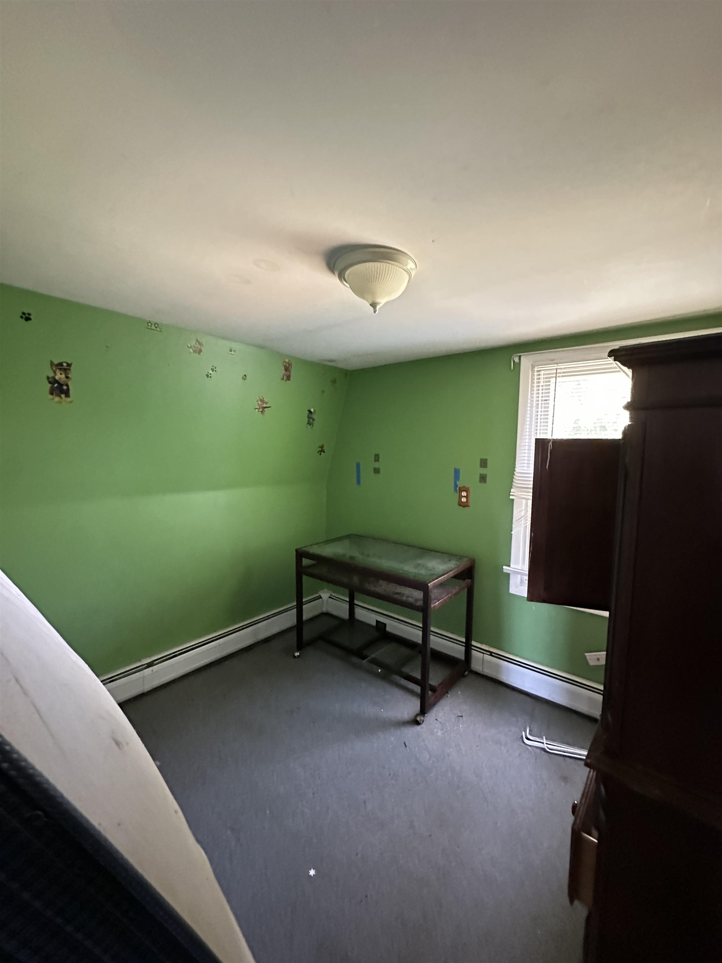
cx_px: 361
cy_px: 482
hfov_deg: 85.7
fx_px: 389
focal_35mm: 14
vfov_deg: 102.1
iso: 1250
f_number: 2.2
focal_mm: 2.22
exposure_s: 1/48
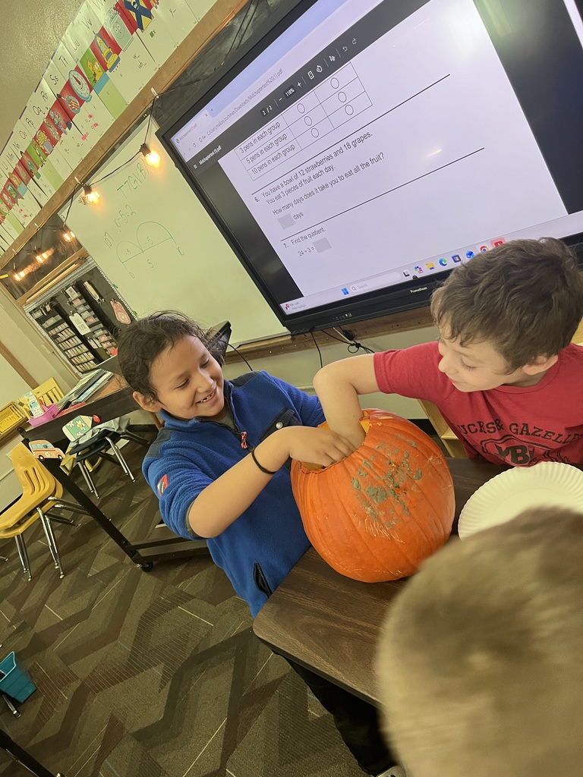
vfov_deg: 67.3
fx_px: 584
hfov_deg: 53.1
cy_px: 388
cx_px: 292
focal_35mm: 26
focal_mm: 5.1
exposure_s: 1/60
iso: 125
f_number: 1.6
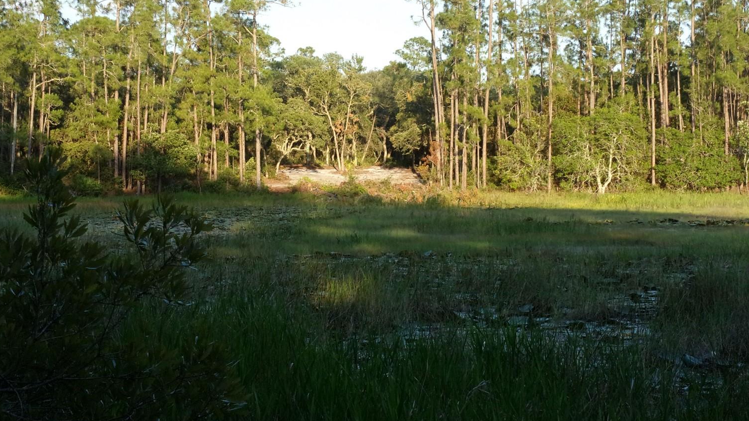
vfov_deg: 16.3
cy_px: 150
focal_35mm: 74
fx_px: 1470
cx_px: 374
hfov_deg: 28.6
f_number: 5.2
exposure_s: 1/320
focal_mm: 11.5
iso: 200
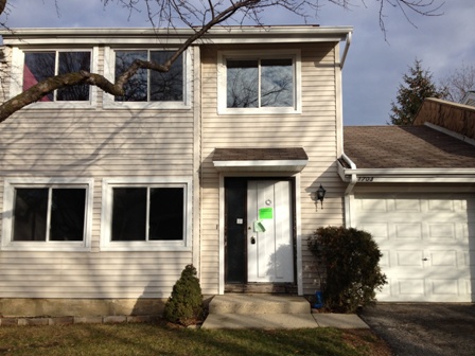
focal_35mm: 35
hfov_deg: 52.6
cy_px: 178
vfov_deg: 40.7
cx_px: 238
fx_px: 480
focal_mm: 4.28
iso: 50
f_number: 2.4
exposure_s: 1/1325
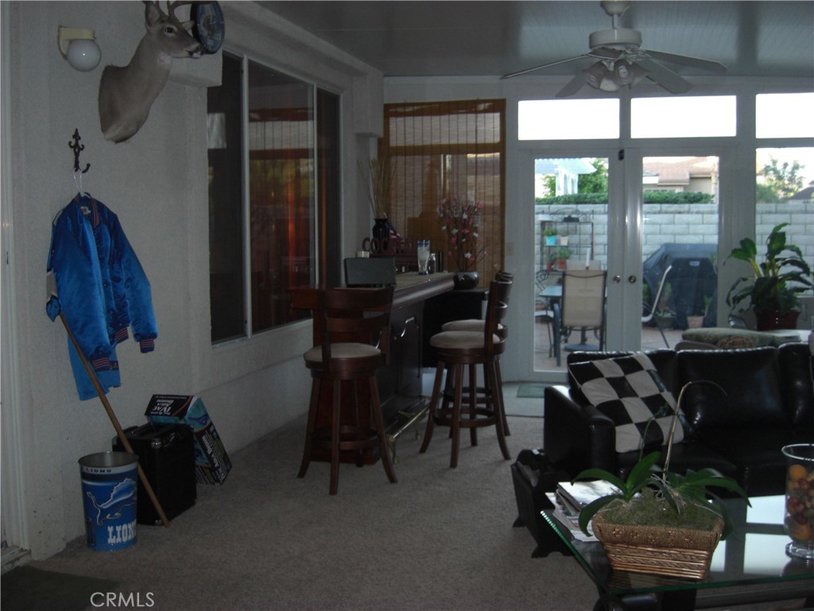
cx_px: 407
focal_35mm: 38
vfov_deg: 37.7
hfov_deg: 49.0
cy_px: 306
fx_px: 894
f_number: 2.8
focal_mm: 7.9
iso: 200
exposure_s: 1/60
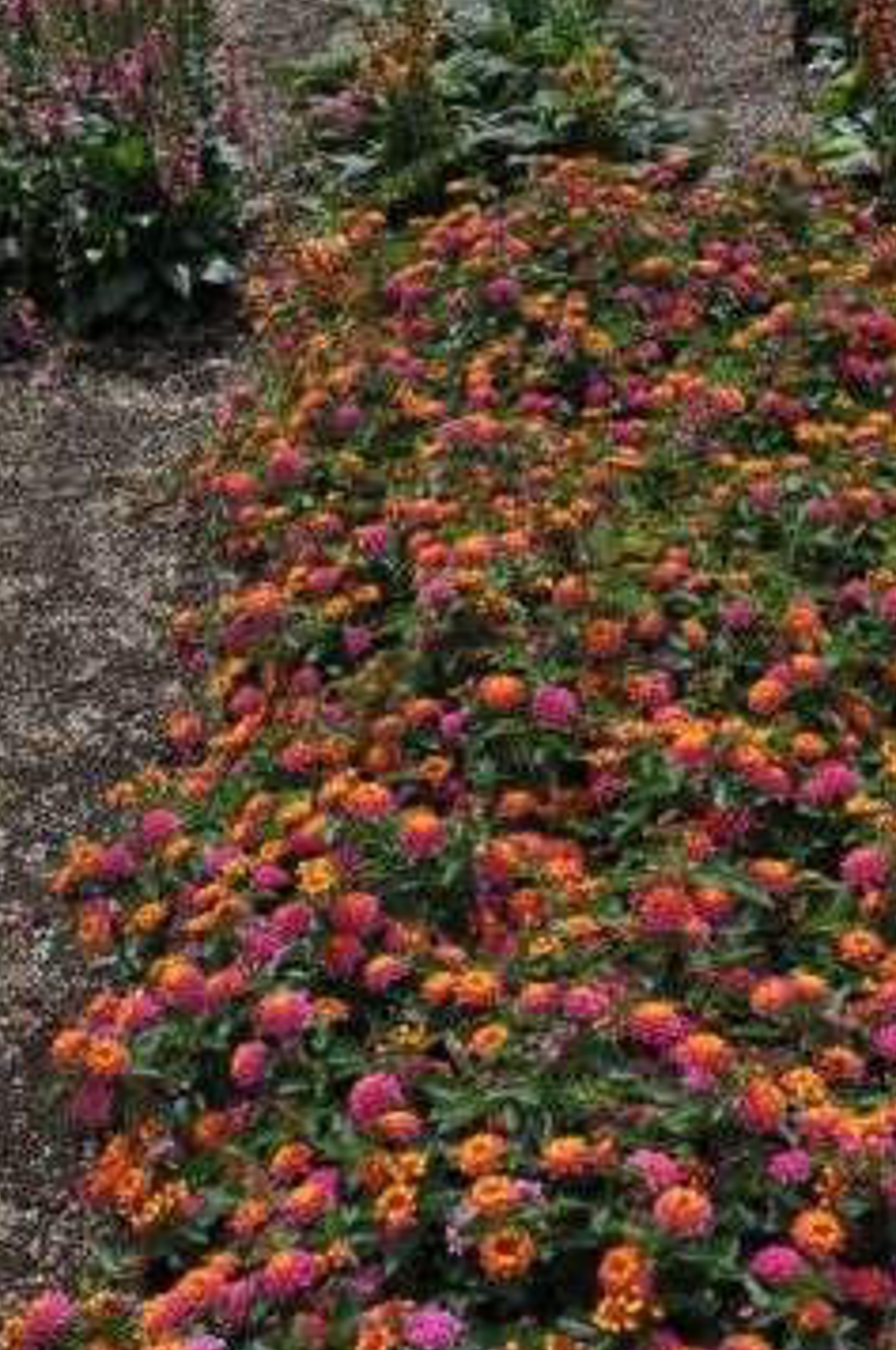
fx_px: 2359
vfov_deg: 31.4
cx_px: 626
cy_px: 1013
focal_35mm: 63
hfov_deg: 21.4
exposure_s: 1/400
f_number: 10
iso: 200
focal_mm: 26
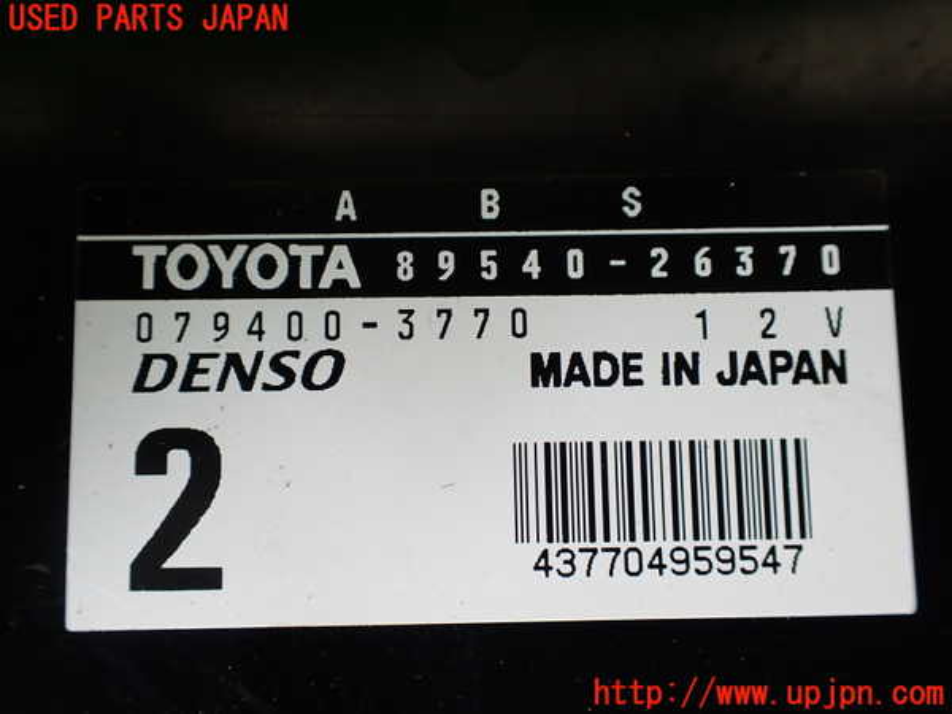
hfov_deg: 60.0
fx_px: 825
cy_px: 357
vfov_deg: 46.8
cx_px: 476
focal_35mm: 30
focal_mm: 5.4
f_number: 2.3
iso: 160
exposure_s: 1/125
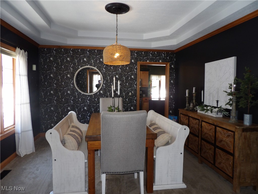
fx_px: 179
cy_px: 97
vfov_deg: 56.8
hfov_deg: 71.6
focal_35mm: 24
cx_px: 129
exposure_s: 1/60
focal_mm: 4.3
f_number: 2.8
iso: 200
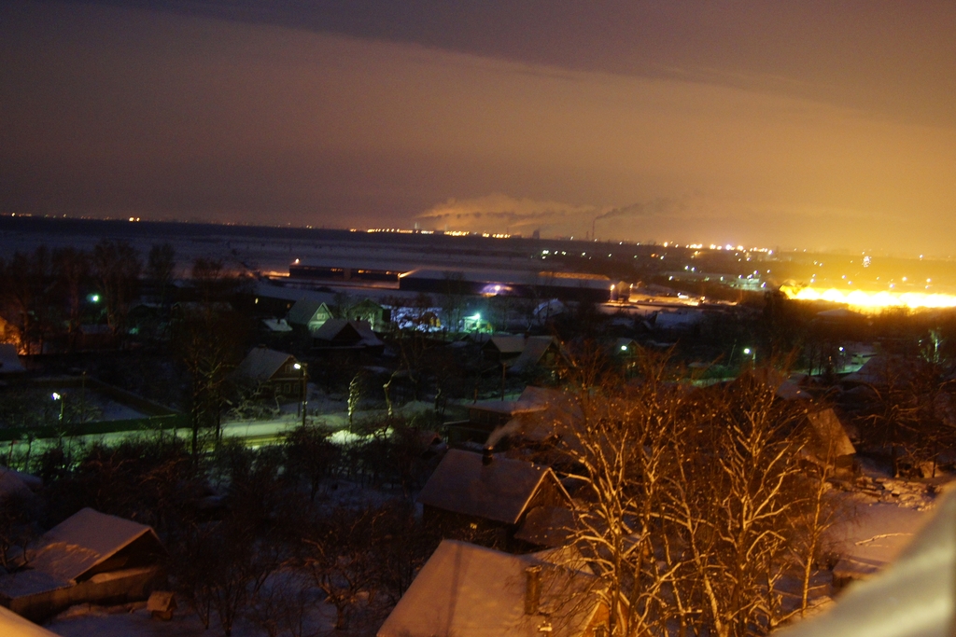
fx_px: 1195
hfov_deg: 43.6
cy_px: 318
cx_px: 478
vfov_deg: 29.9
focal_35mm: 45
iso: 1600
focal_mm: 30
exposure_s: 1/2.5
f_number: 4.5
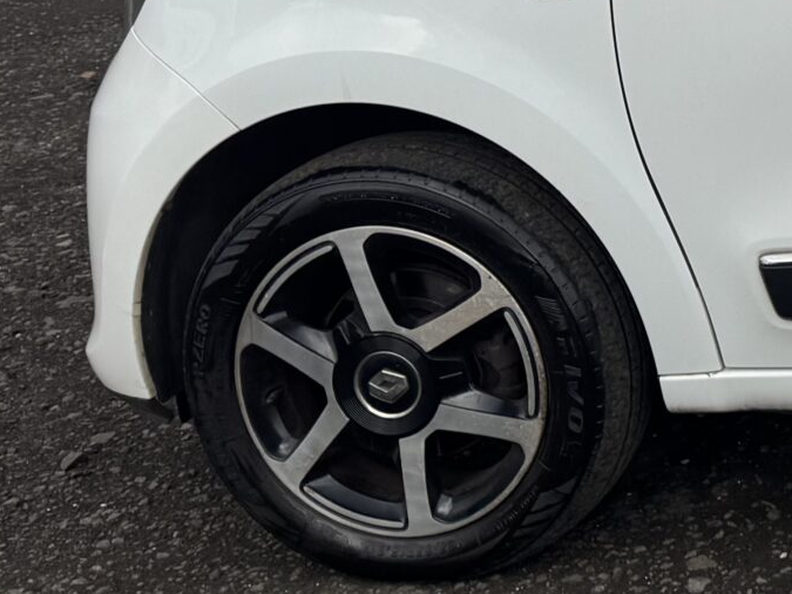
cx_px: 1440
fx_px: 2082
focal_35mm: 91
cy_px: -259
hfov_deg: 17.4
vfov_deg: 15.2
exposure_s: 1/3096
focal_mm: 6.76
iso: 80
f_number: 1.78
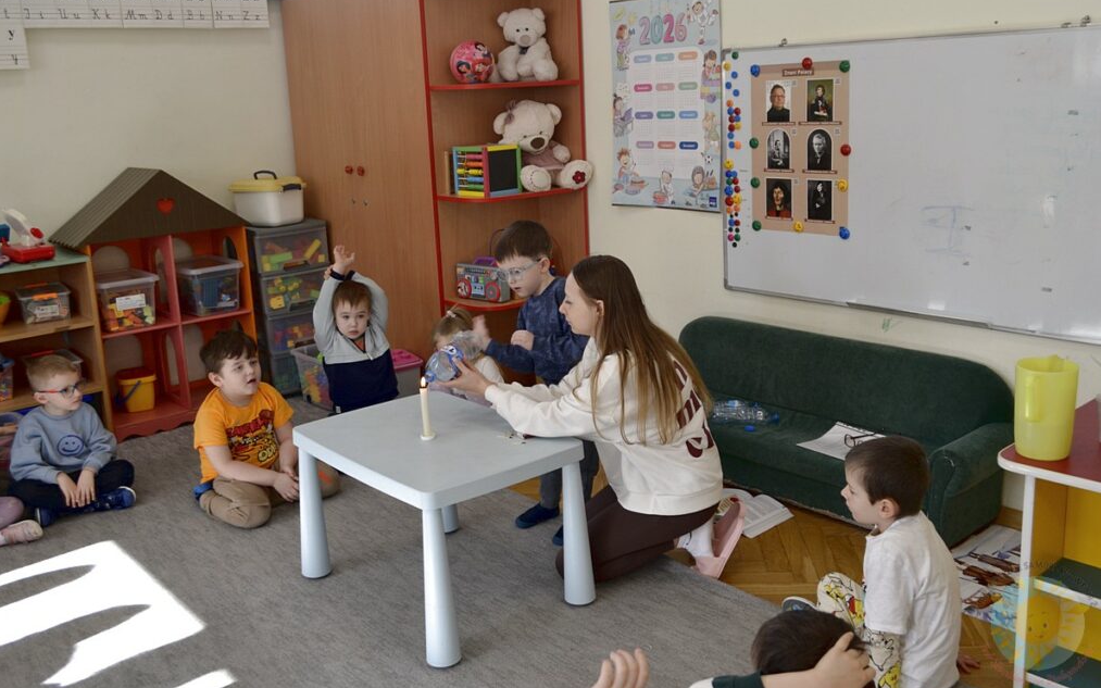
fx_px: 1020
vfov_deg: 37.3
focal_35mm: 34
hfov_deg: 56.7
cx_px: 553
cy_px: 321
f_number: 5
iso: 400
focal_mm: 22
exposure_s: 1/100
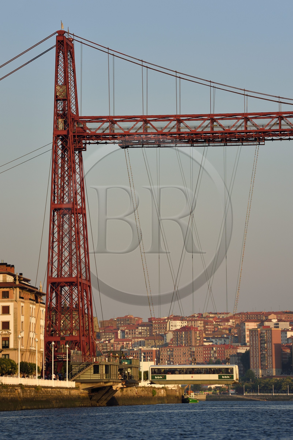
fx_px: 2444
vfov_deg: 10.3
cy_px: 220
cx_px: 146
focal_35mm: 200
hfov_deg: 6.9
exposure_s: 1/500
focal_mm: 200
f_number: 8
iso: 200
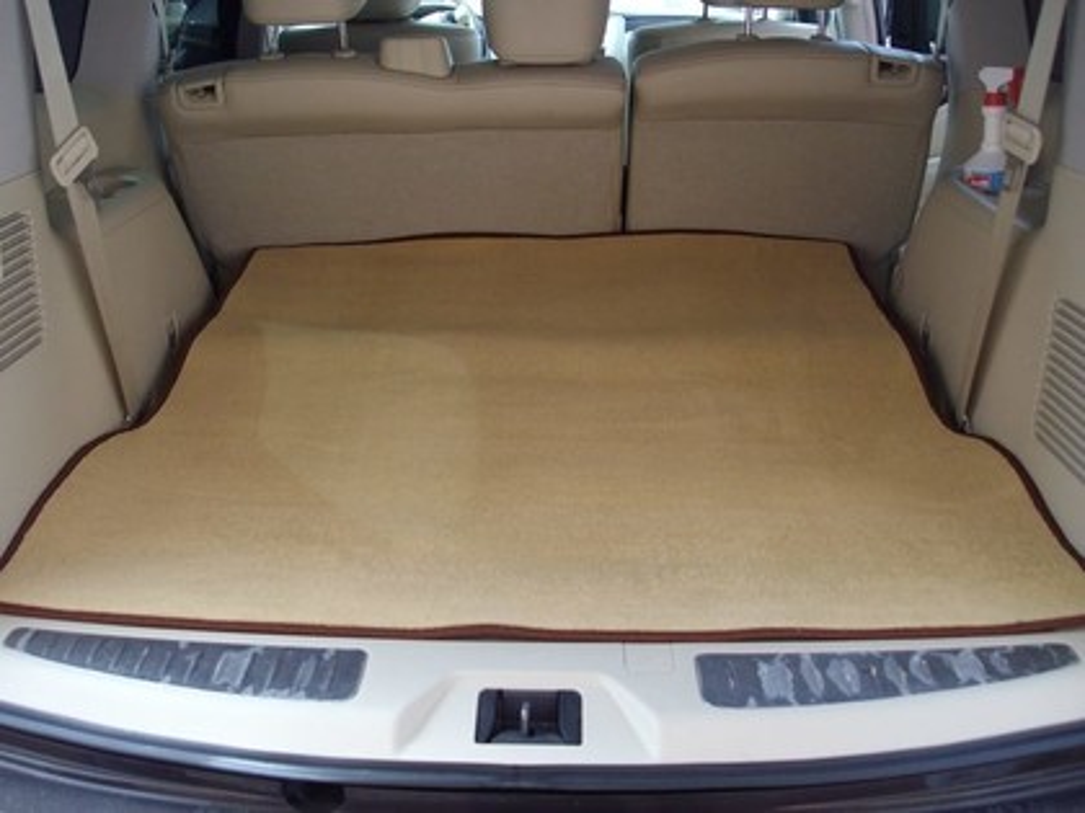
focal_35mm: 36
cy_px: 406
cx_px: 542
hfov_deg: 51.4
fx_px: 1128
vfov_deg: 39.7
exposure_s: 1/200
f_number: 2.7
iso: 160
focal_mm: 6
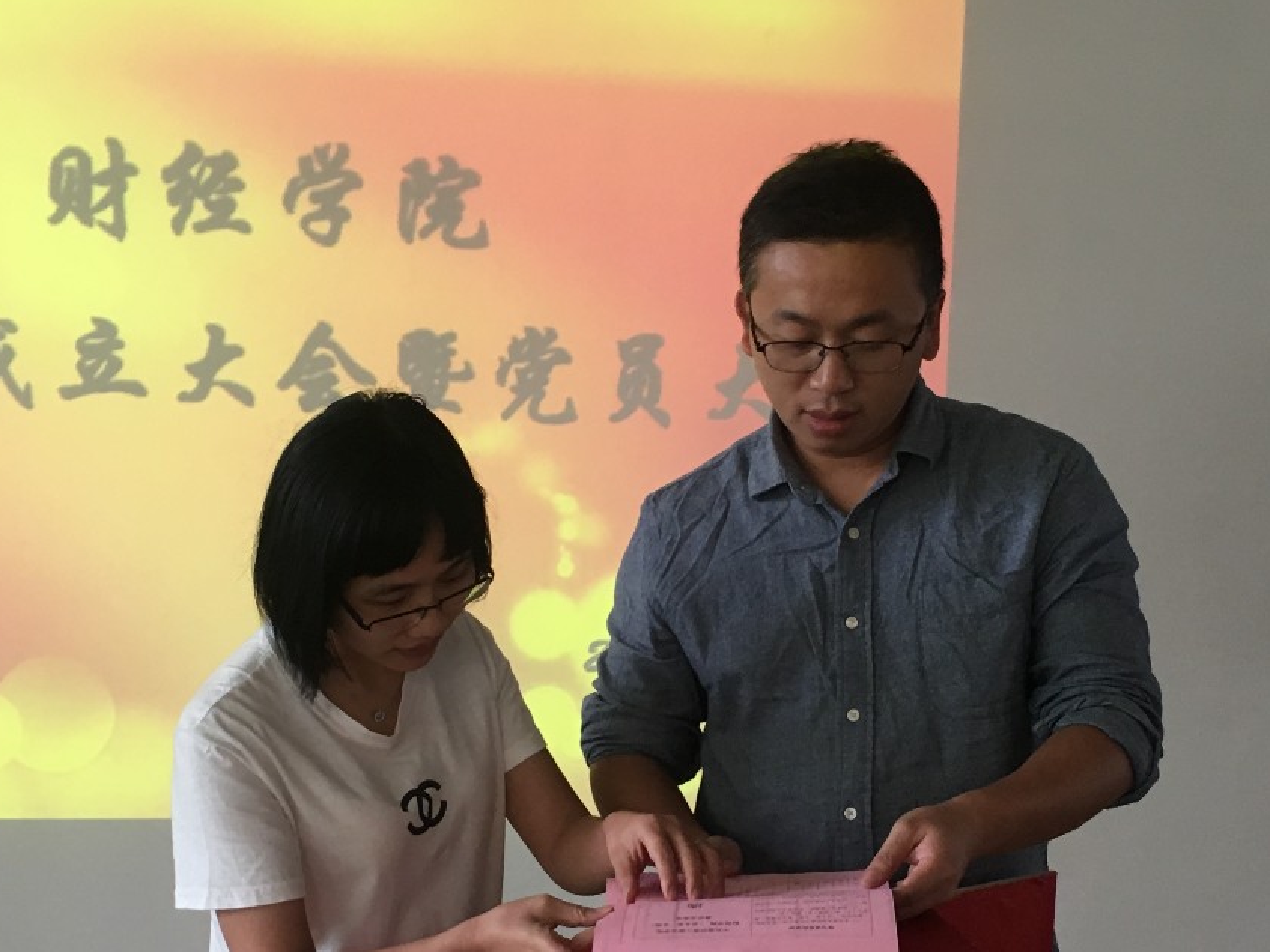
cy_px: 654
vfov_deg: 26.4
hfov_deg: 34.9
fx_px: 2018
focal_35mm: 55
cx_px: 603
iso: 100
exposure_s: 1/33
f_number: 2.2
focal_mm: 4.15
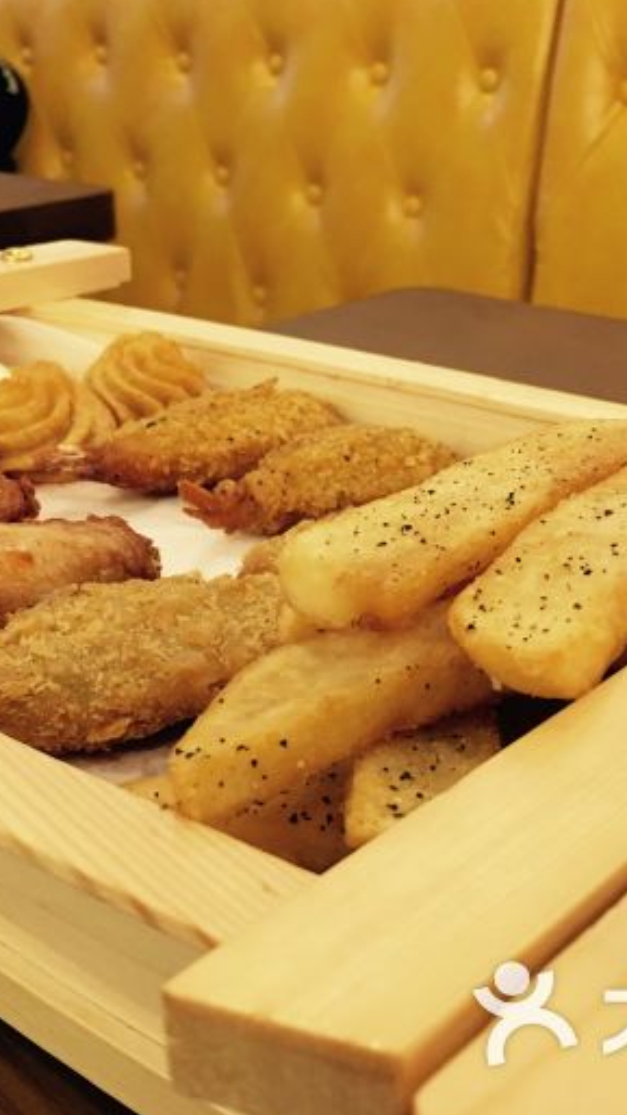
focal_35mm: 43
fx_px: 1271
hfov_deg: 27.7
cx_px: 258
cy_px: 556
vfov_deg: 47.4
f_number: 2.2
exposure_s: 1/10
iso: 100
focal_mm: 4.15
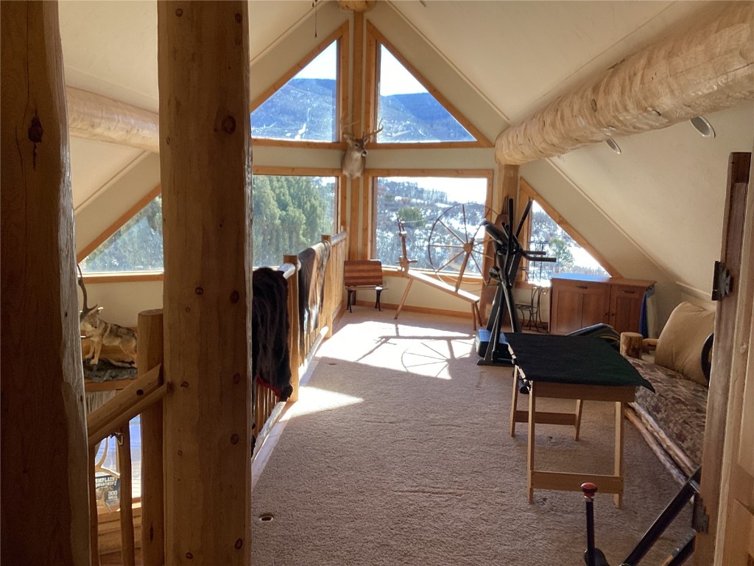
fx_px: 675
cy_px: 283
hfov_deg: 58.4
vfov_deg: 45.4
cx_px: 377
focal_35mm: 31
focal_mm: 3.3
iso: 32
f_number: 2.4
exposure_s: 1/120
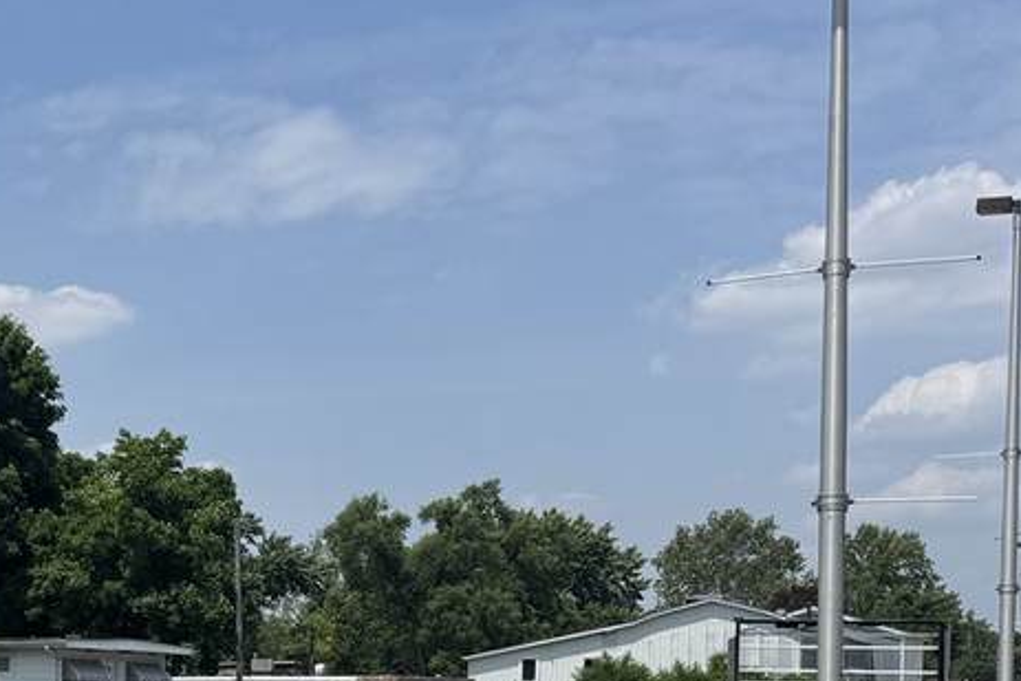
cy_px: 732
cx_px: -205
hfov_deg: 26.1
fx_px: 1957
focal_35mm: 69
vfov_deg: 19.0
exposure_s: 1/7092
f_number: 1.78
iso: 80
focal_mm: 6.76
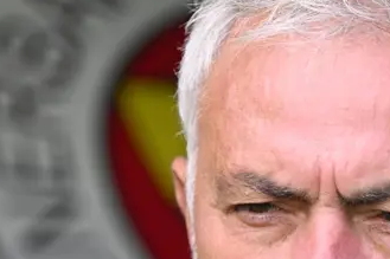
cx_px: 349
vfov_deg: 2.1
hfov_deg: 3.2
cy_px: 245
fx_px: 6951
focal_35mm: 642
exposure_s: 1/1250
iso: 400
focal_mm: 160
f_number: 2.8
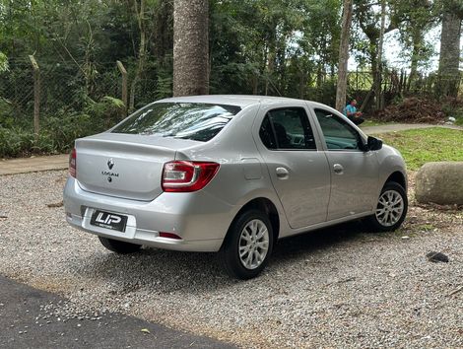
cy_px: 174
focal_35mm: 48
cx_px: 232
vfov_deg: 30.3
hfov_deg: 39.6
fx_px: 643
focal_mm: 6.86
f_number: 1.78
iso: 40
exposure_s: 1/125
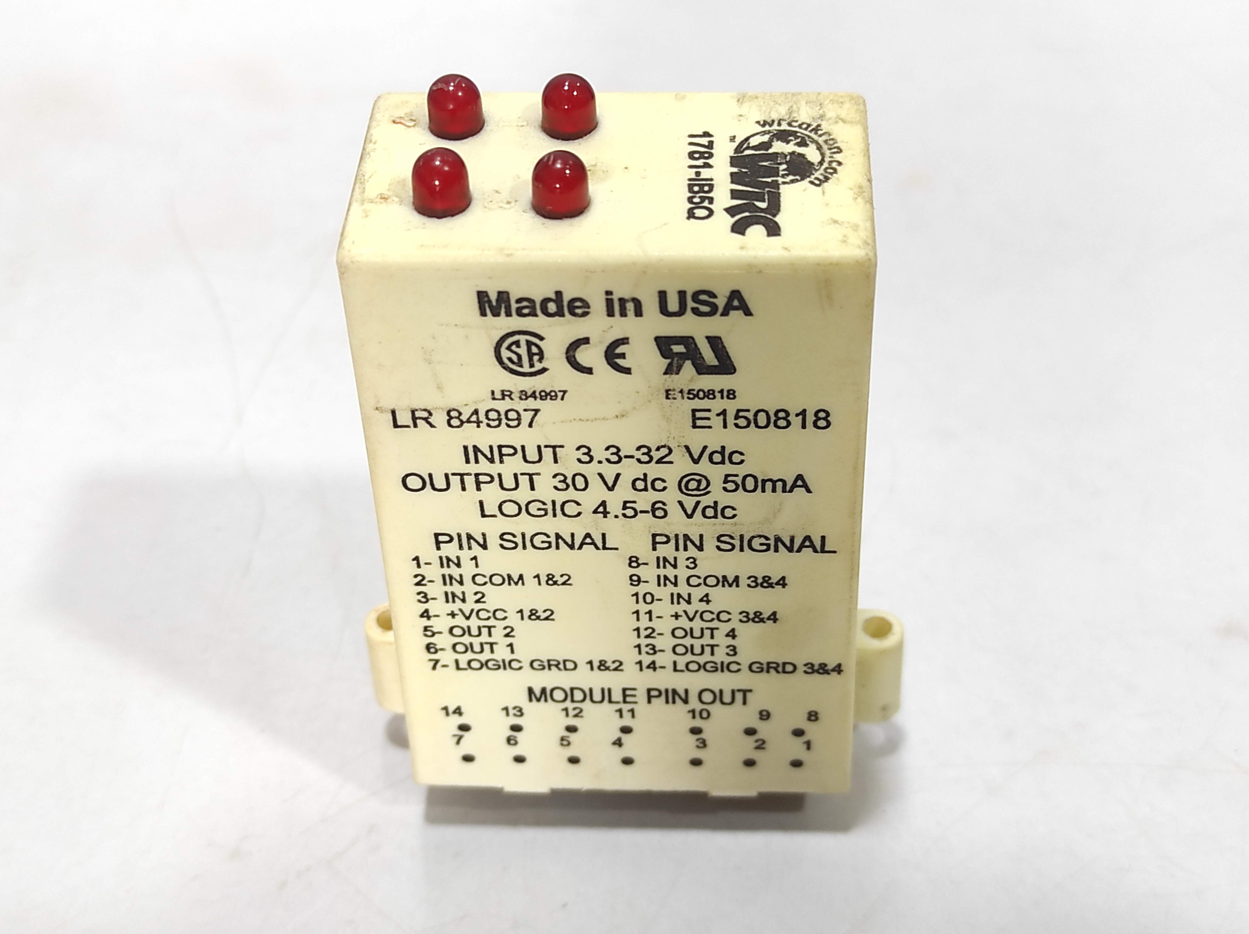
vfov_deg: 54.8
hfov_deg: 69.4
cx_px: 624
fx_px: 901
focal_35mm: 25
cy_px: 467
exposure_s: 1/33
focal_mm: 5.43
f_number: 1.89
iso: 400
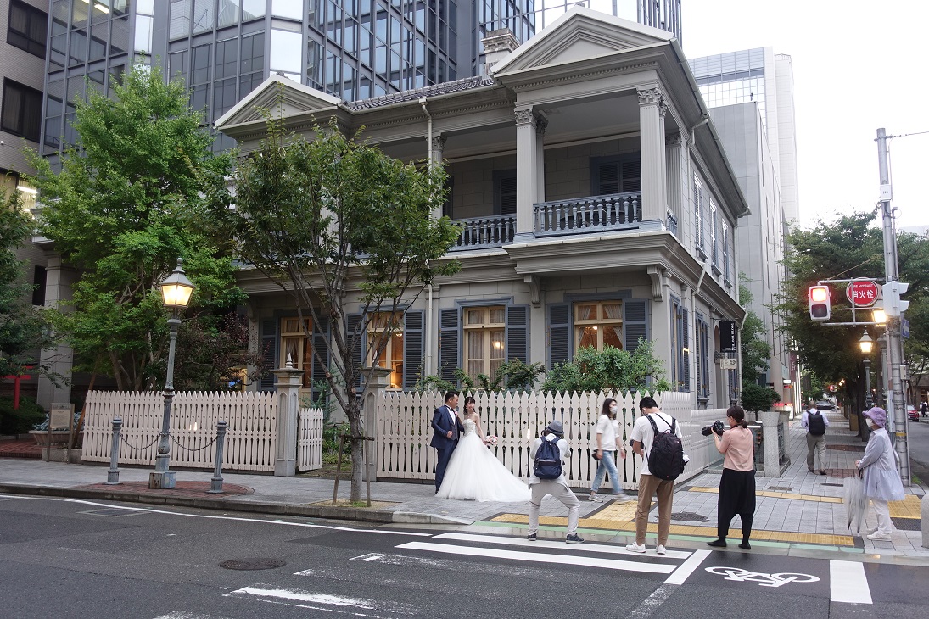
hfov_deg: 63.7
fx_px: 748
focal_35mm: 29
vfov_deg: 45.0
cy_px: 310
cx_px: 464
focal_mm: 10.6
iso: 160
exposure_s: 1/30
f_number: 2.5
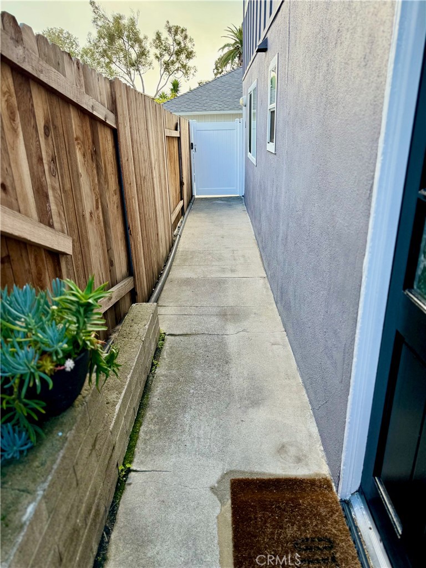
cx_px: 213
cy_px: 284
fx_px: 394
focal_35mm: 24
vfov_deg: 71.6
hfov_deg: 56.8
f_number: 1.78
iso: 80
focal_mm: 6.86
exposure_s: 1/782
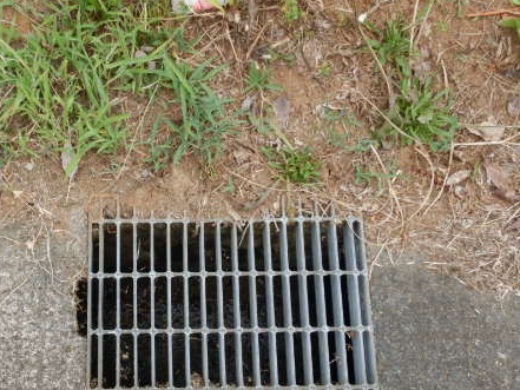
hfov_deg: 41.3
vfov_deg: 31.9
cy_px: 266
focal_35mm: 45
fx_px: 676
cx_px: 154
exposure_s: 1/1250
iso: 400
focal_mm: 5.6
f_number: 4.2
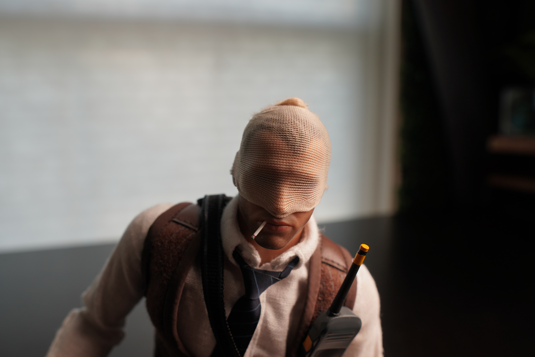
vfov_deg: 53.1
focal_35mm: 24
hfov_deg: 73.7
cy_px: 178
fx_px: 357
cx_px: 268
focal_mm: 16
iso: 100
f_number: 5
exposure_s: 1/100
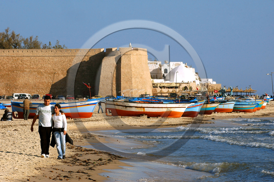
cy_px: 91
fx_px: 1711
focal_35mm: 225
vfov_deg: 6.1
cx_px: 137
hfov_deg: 9.2
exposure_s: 1/400
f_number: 10
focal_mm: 150
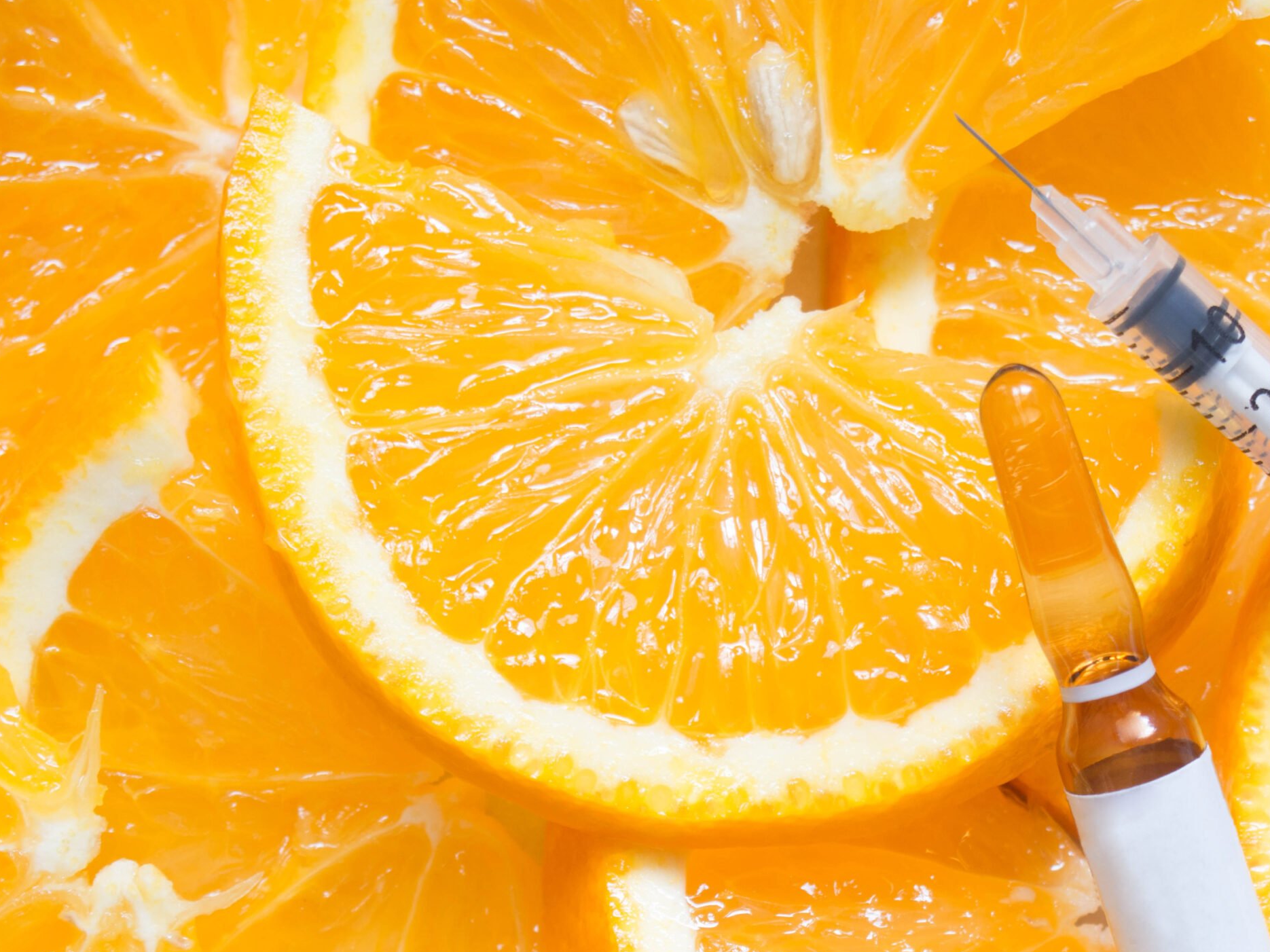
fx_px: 4219
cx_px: 850
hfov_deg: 17.1
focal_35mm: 115
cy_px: 613
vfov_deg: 12.9
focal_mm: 42
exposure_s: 1/10
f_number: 7.1
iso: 200
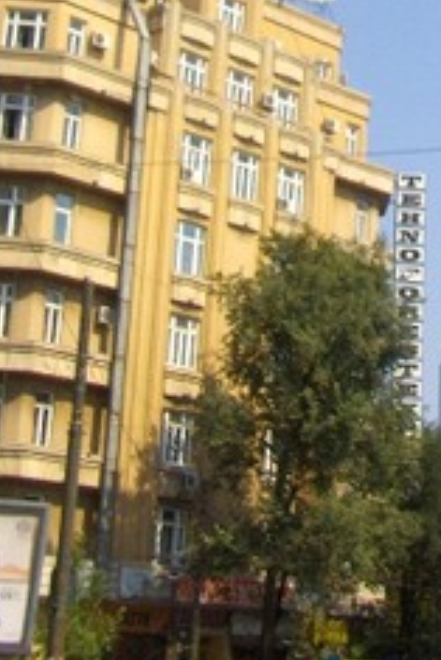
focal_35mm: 93
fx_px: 1706
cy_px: -163
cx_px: 531
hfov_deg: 14.3
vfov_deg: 20.3
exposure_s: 1/1389
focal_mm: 5.8
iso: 100
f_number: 4.3
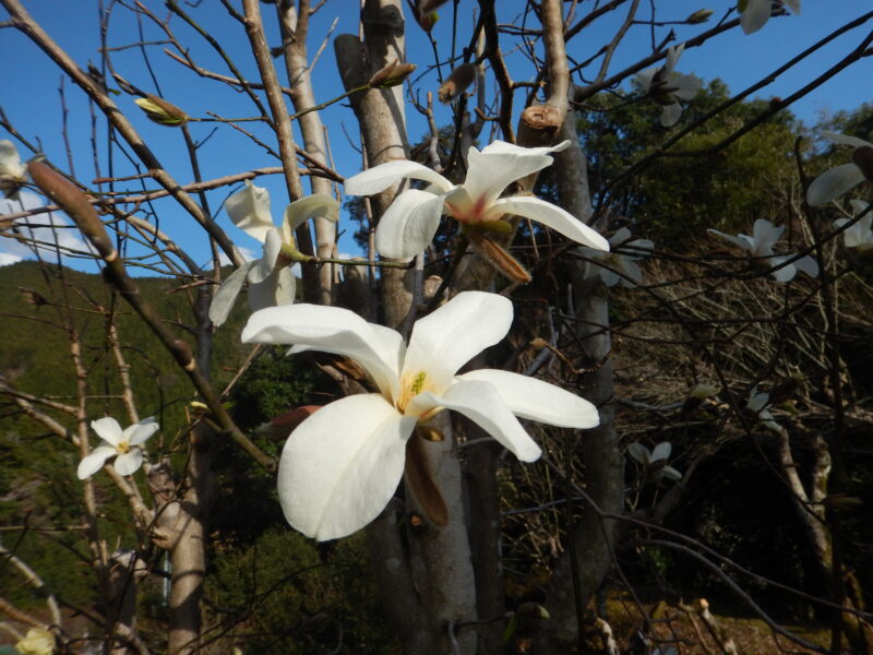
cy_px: 328
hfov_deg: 71.6
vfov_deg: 56.8
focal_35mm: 24
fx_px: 605
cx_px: 436
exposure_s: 1/1250
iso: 125
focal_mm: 4.3
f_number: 4.1
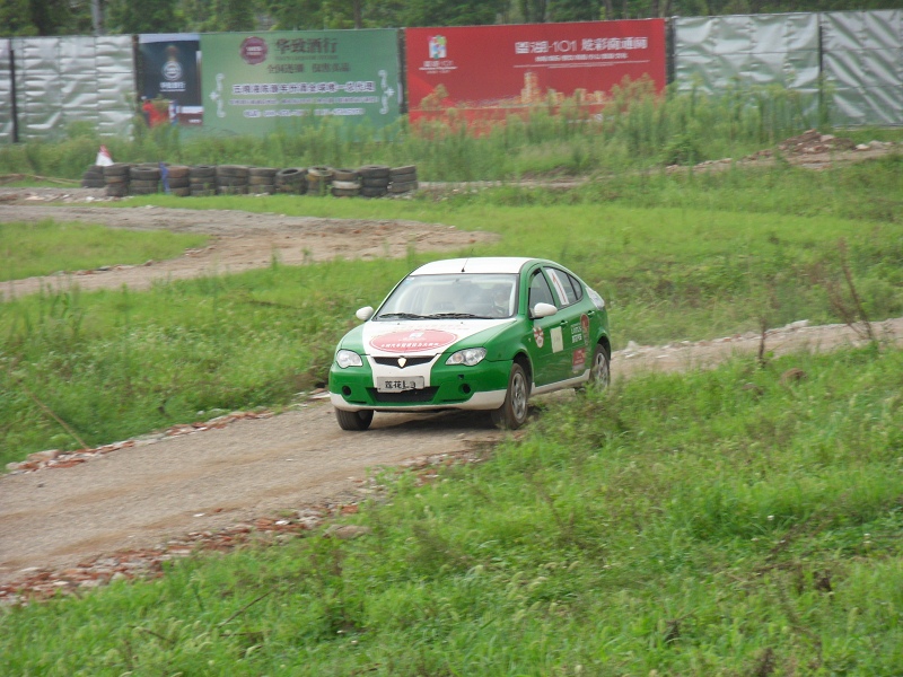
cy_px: 338
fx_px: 6261
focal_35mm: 240
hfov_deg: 8.2
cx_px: 452
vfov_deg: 6.2
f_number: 5.8
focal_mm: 42
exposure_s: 1/180
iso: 100
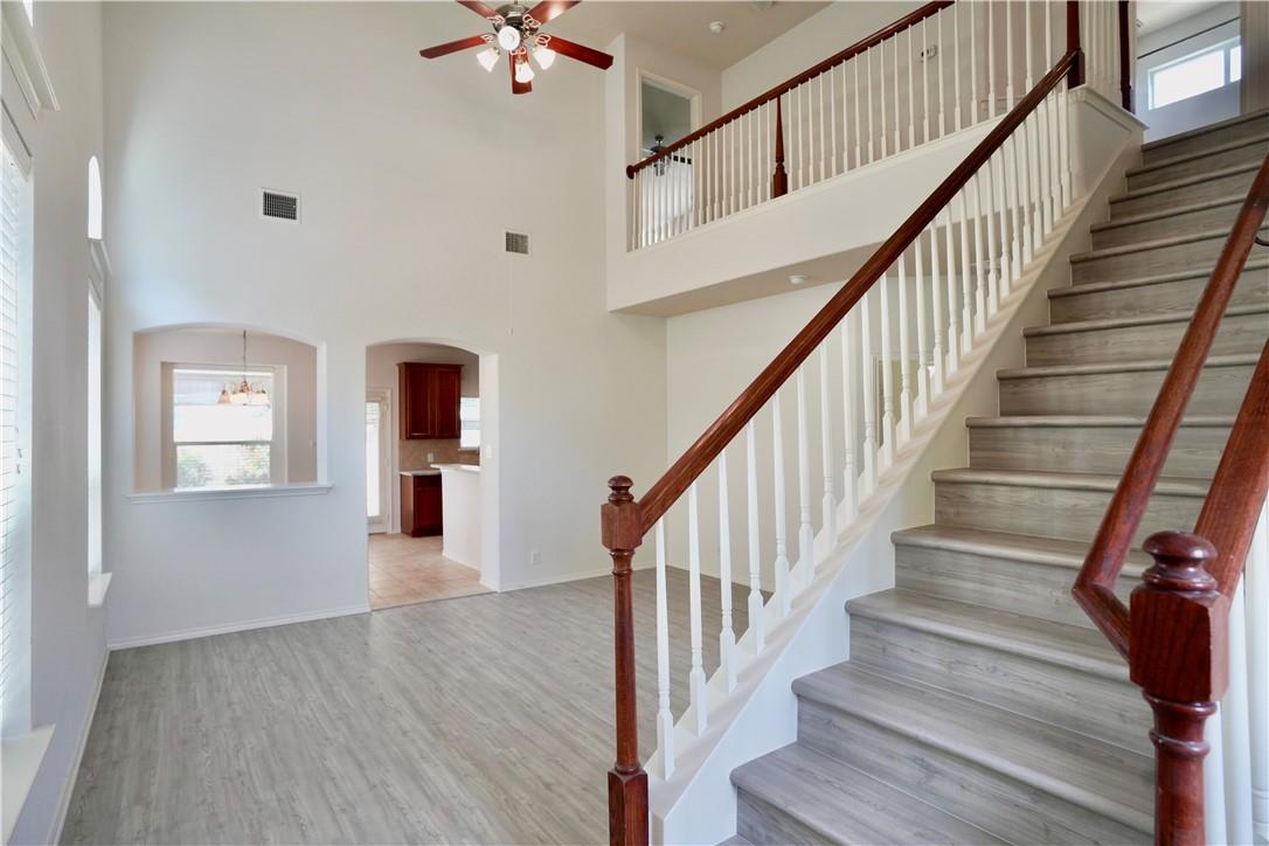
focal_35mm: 19
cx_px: 634
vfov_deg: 64.6
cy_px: 423
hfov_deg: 86.9
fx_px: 670
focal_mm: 19
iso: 1000
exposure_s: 1/160
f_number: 4
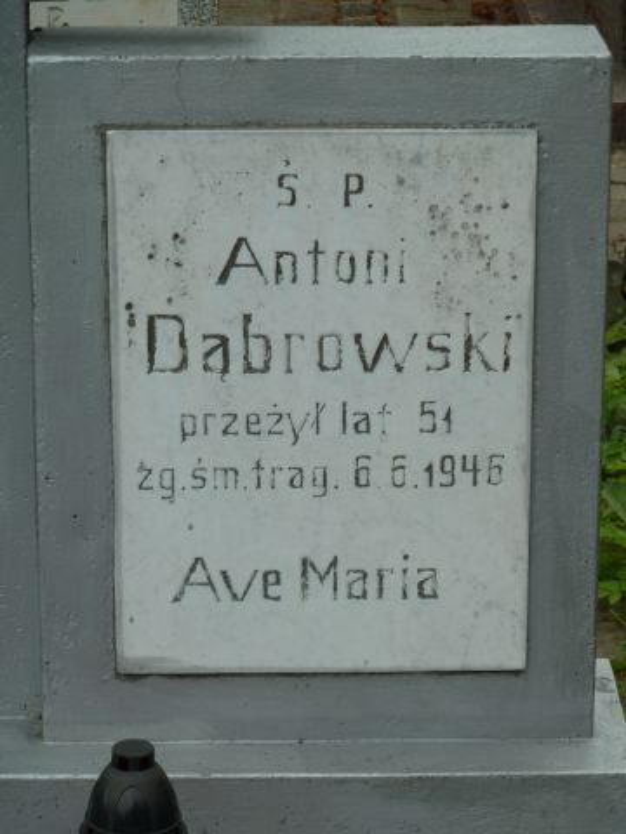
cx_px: 313
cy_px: 417
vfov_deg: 13.4
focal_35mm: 147
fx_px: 3544
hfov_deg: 10.1
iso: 80
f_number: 4.5
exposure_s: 1/320
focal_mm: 24.1
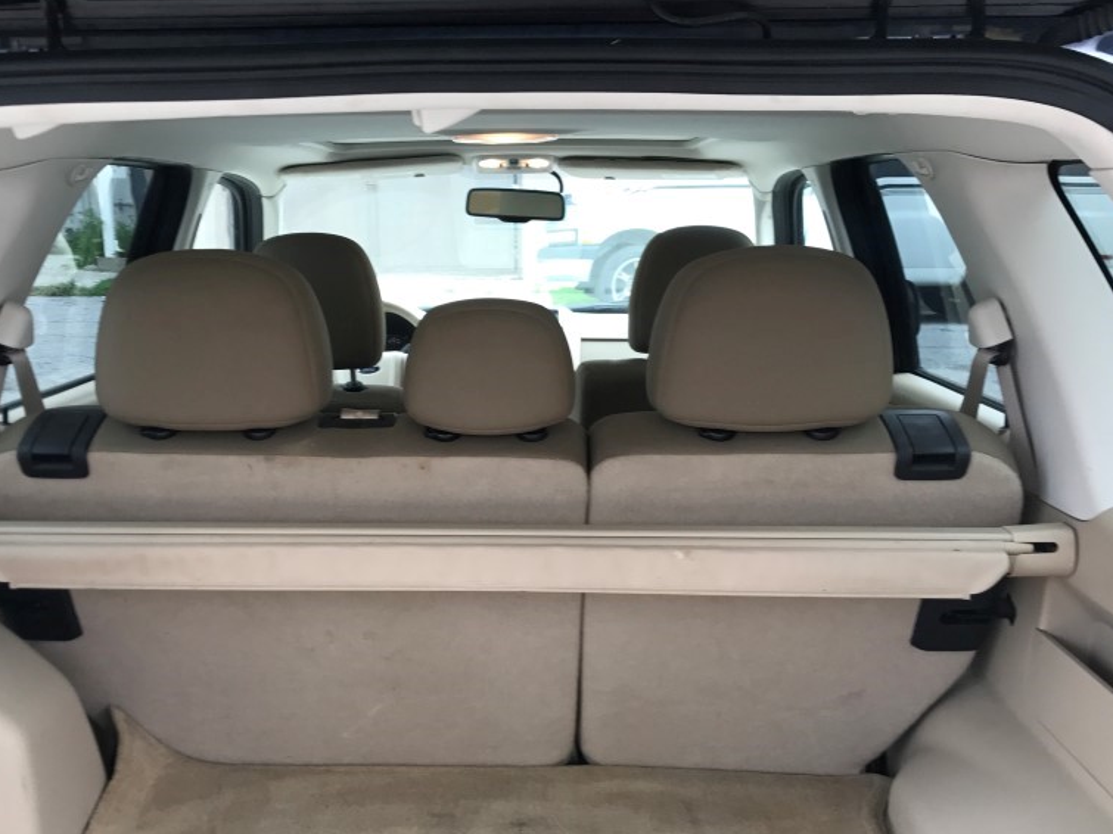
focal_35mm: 38
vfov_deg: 37.4
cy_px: 532
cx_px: 488
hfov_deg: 48.9
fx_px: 1222
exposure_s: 1/90
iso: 32
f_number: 1.8
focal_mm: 3.99
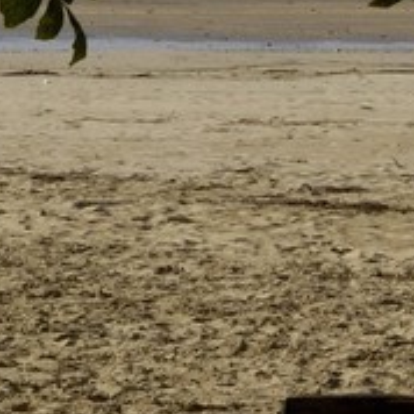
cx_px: 1751
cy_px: -165
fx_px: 4952
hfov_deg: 4.4
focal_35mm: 366
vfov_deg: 4.8
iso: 100
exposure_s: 1/160
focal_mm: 32
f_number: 13
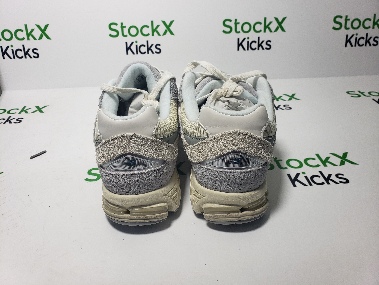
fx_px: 285
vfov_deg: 53.1
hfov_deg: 67.3
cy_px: 142
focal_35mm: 26
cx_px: 190
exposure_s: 1/225
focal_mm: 4.3
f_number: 2.4
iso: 50
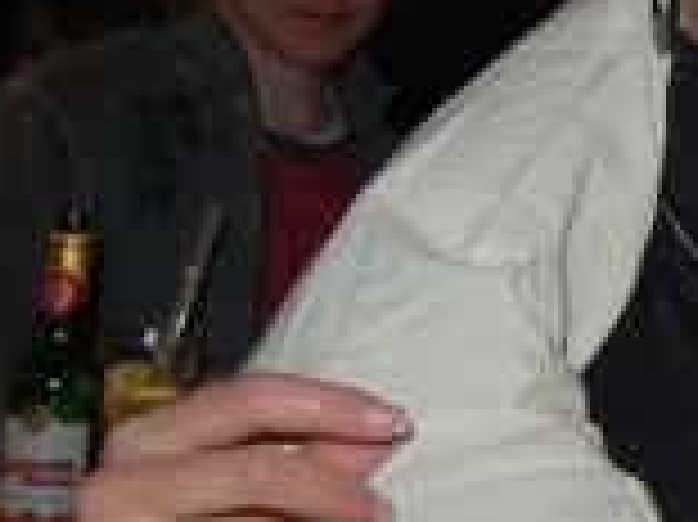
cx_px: 1171
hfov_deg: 14.5
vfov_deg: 12.0
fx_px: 2478
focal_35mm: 123
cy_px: 86
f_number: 3.8
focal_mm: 22
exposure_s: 1/60
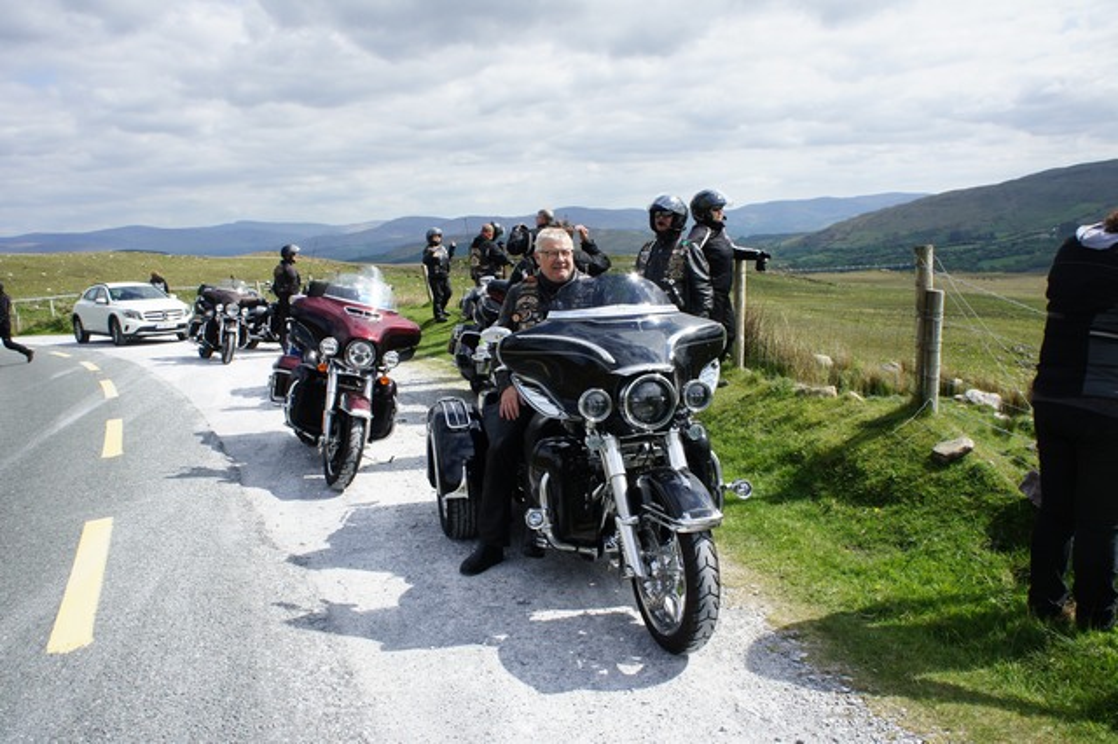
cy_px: 372
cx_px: 559
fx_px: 838
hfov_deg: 67.4
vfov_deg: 47.9
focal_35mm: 27
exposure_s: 1/160
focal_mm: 18
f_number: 11
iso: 200
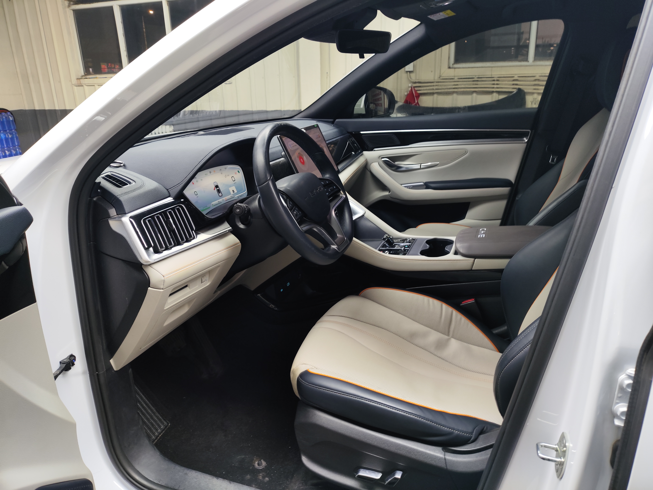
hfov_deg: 71.6
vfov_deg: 56.9
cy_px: 245
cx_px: 326
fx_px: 453
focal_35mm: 24
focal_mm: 4.68
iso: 100
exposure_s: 1/33.3
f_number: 1.8
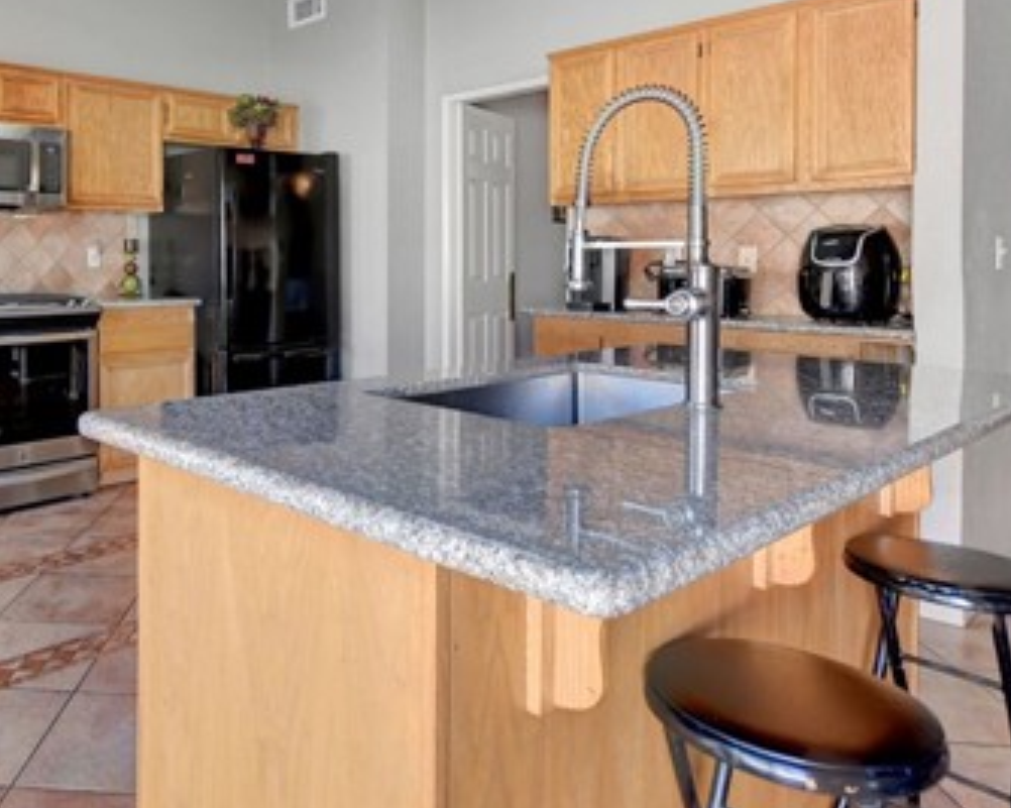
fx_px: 808
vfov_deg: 52.1
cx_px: 285
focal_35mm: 27
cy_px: 268
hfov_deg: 61.4
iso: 800
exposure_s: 1/100
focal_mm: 10
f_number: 5
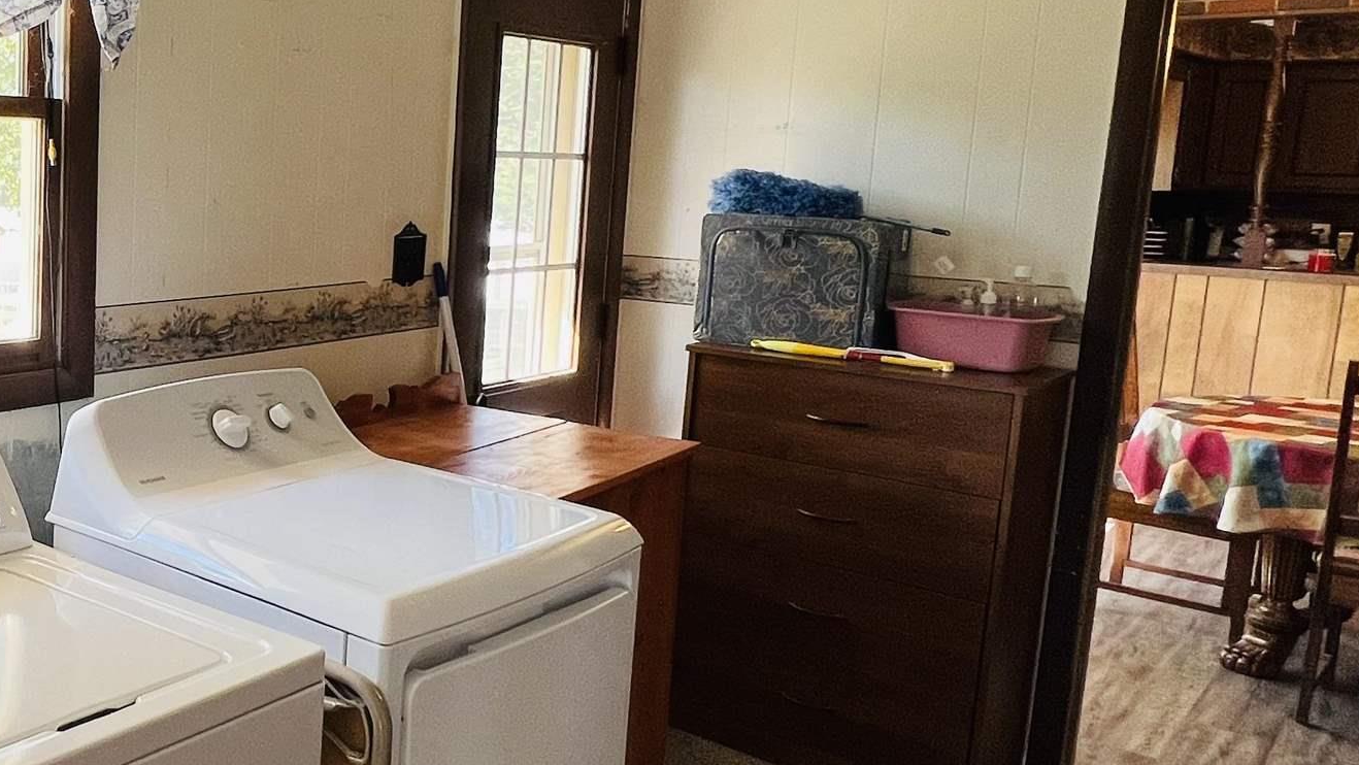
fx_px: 1189
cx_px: 22
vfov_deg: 35.6
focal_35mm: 33
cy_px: 320
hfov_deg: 49.4
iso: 64
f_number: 1.8
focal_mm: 1.57
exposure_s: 1/99
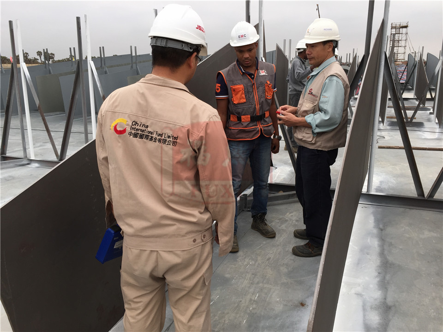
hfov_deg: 61.7
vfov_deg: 48.2
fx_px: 371
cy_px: 166
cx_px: 222
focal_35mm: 29
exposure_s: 1/187
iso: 32
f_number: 2.2
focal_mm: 4.15
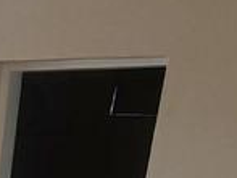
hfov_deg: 18.8
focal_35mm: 87
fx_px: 595
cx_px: -153
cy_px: 311
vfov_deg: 15.0
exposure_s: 1/33
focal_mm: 1.96
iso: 64
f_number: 2.2
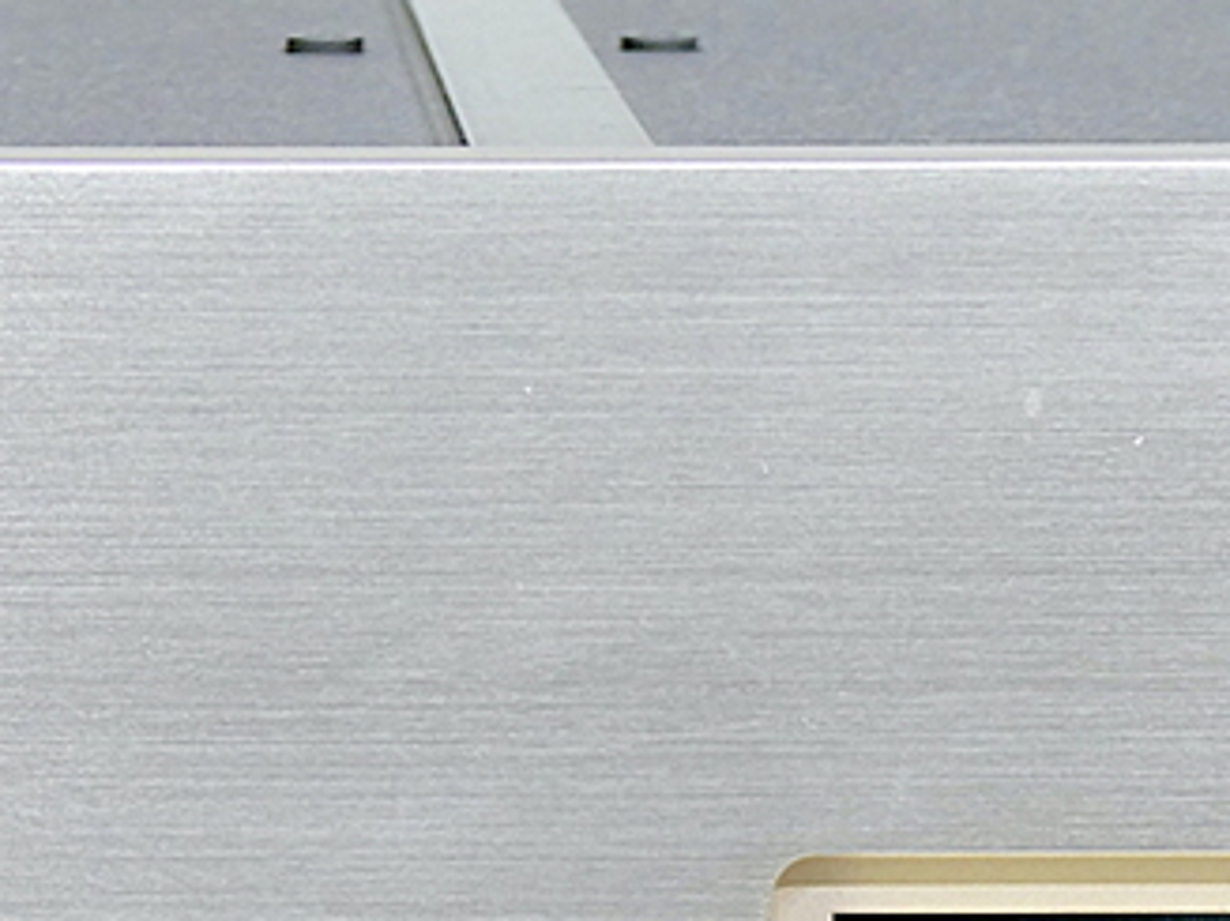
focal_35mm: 232
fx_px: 8241
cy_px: 1128
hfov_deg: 8.5
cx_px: 173
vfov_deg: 6.4
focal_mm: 14.1
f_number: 4.7
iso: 200
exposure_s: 1/8
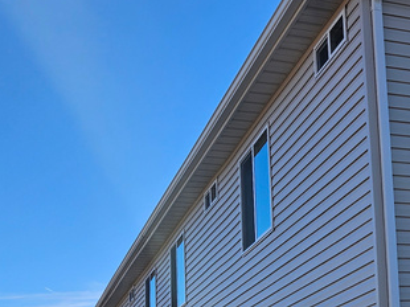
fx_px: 899
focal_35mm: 76
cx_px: 511
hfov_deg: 23.2
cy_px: 269
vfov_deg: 19.1
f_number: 1.8
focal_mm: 5.4
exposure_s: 1/1044
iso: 25
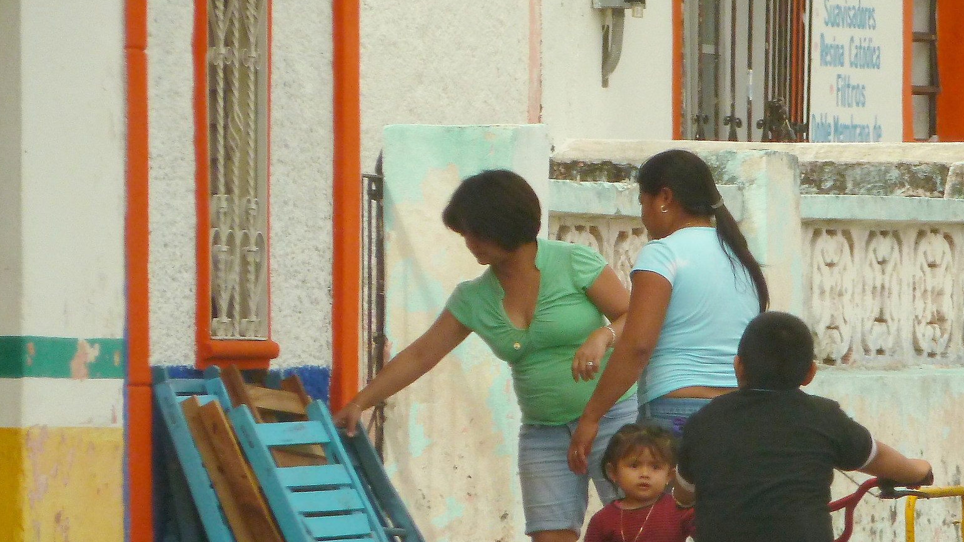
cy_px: 297
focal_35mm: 509
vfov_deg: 2.4
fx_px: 13011
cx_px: 736
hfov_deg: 4.2
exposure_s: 1/500
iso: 160
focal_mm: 49.2
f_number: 4.9
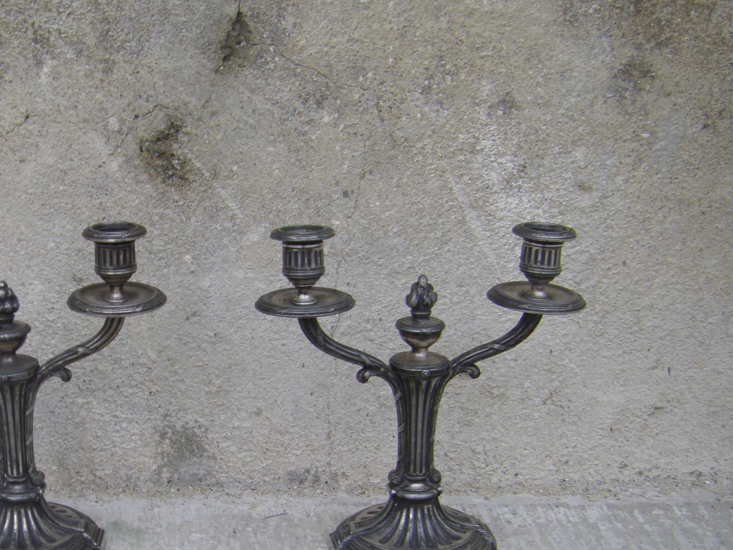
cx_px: 206
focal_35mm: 60
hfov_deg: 31.7
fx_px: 1270
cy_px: 400
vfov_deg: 24.2
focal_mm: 6.3
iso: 64
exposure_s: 1/200
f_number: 3.5
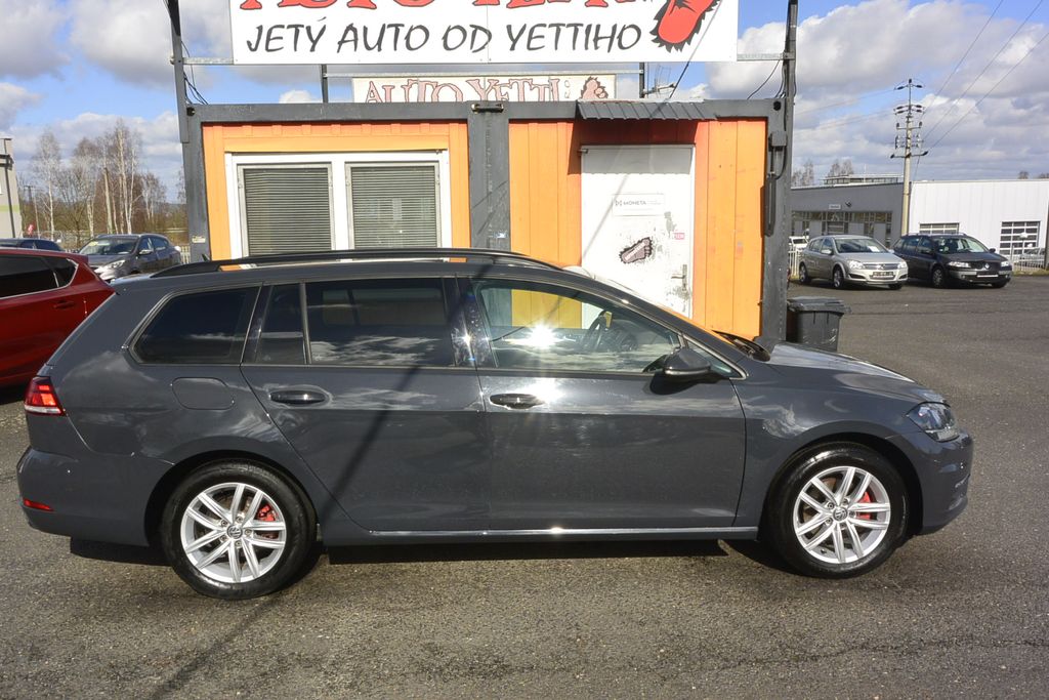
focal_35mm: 27
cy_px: 350
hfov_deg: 67.4
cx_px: 524
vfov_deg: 47.9
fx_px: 787
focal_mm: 10
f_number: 13
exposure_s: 1/250
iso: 160
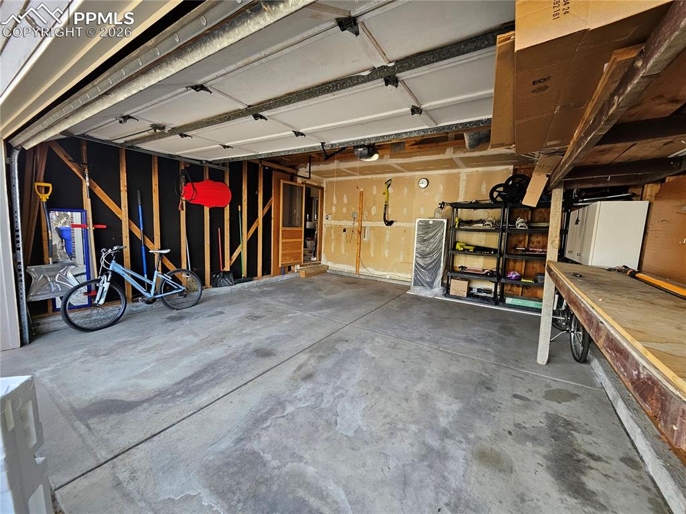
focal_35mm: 13
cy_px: 257
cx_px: 343
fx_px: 258
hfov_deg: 106.2
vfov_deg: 89.9
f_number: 2.2
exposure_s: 1/60
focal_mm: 1.74
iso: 64
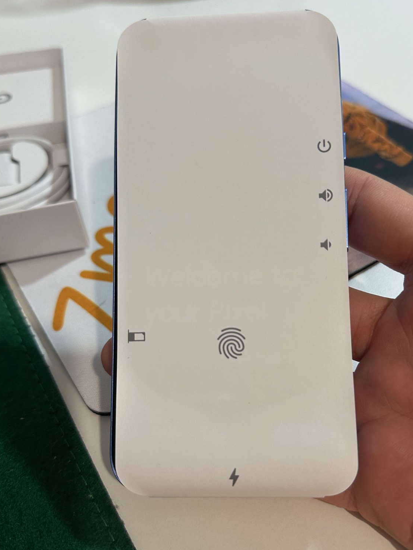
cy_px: 299
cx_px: 221
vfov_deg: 58.3
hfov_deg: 45.4
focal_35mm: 31
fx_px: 493
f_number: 1.78
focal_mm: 6.86
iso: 160
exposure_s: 1/100
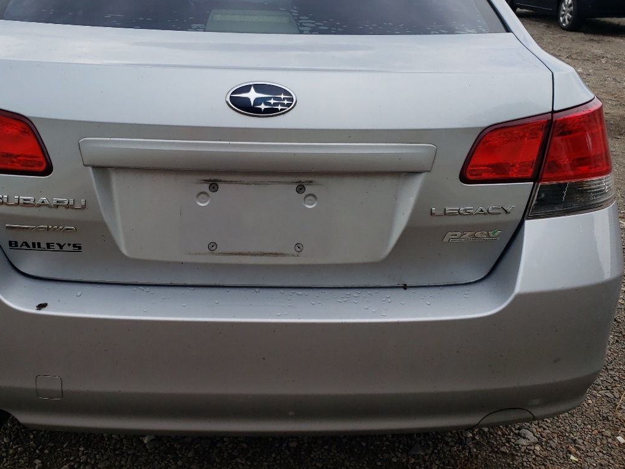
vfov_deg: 35.0
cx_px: 231
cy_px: 184
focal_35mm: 41
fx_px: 740
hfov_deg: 45.4
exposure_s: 1/2000
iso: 50
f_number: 1.5
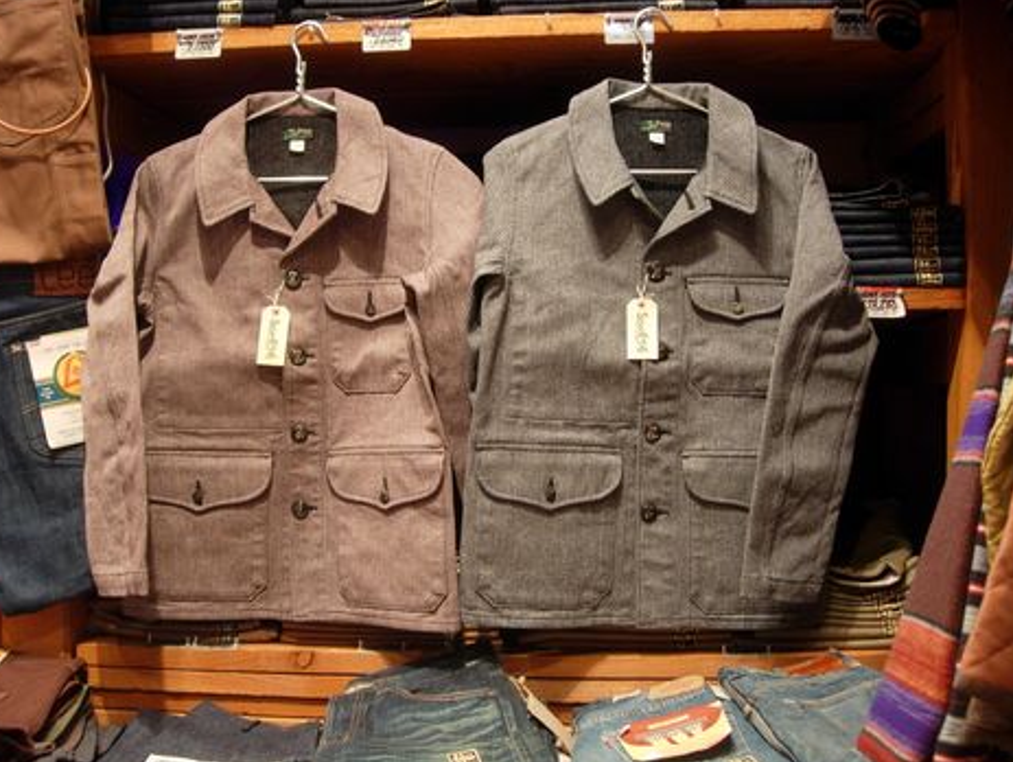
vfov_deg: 35.2
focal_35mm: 41
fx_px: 1201
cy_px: 391
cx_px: 479
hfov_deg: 45.7
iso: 109
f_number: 2.8
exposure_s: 1/4
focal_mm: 7.8
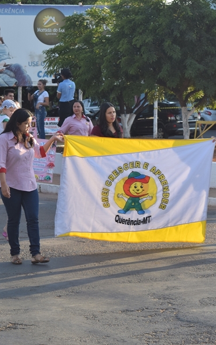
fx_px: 1194
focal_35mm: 127
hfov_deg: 10.3
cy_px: 173
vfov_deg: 16.5
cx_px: 141
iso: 100
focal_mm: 55
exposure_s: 1/200
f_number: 5.6
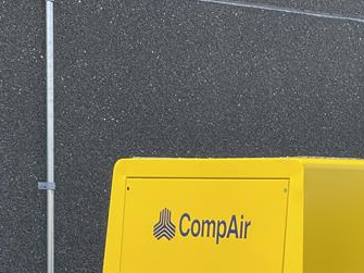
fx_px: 1608
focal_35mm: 153
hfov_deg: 12.9
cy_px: 317
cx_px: 281
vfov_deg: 9.6
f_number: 2.2
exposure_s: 1/595
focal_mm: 7.5
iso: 20
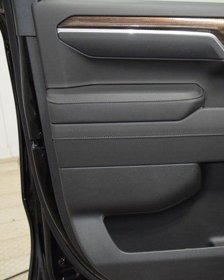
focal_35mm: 54
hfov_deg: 27.2
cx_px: 203
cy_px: 142
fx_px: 444
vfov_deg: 34.9
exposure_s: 1/100
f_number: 3.8
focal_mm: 25
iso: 2800
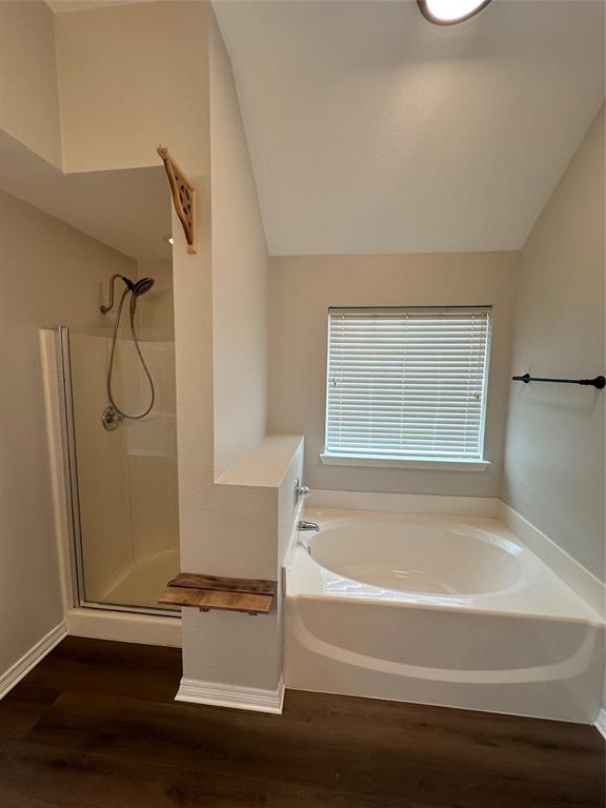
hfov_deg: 85.7
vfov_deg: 102.1
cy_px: 404
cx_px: 303
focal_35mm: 14
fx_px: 327
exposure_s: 1/120
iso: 64
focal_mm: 2.22
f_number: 2.2
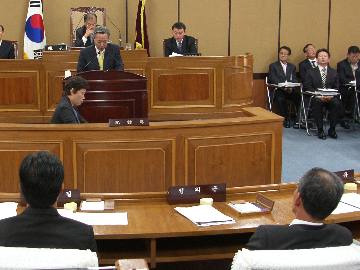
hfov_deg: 27.4
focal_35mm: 70
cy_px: 118
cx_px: 87
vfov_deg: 21.0
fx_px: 728
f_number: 2.5
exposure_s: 1/15
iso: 100
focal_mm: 11.5
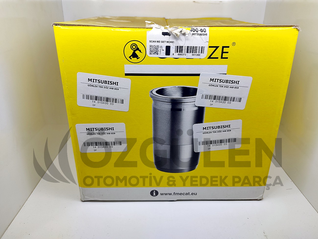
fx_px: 239
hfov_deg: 67.3
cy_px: 120
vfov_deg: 53.1
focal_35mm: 26
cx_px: 159
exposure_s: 1/109
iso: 100
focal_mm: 4.74
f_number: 1.79
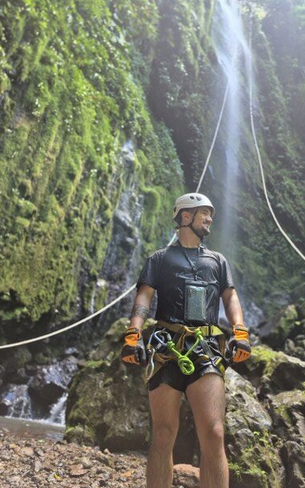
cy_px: 233
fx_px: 346
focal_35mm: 26
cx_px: 193
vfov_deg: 70.4
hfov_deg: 47.1
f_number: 1.8
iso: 200
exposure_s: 1/120
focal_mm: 5.4
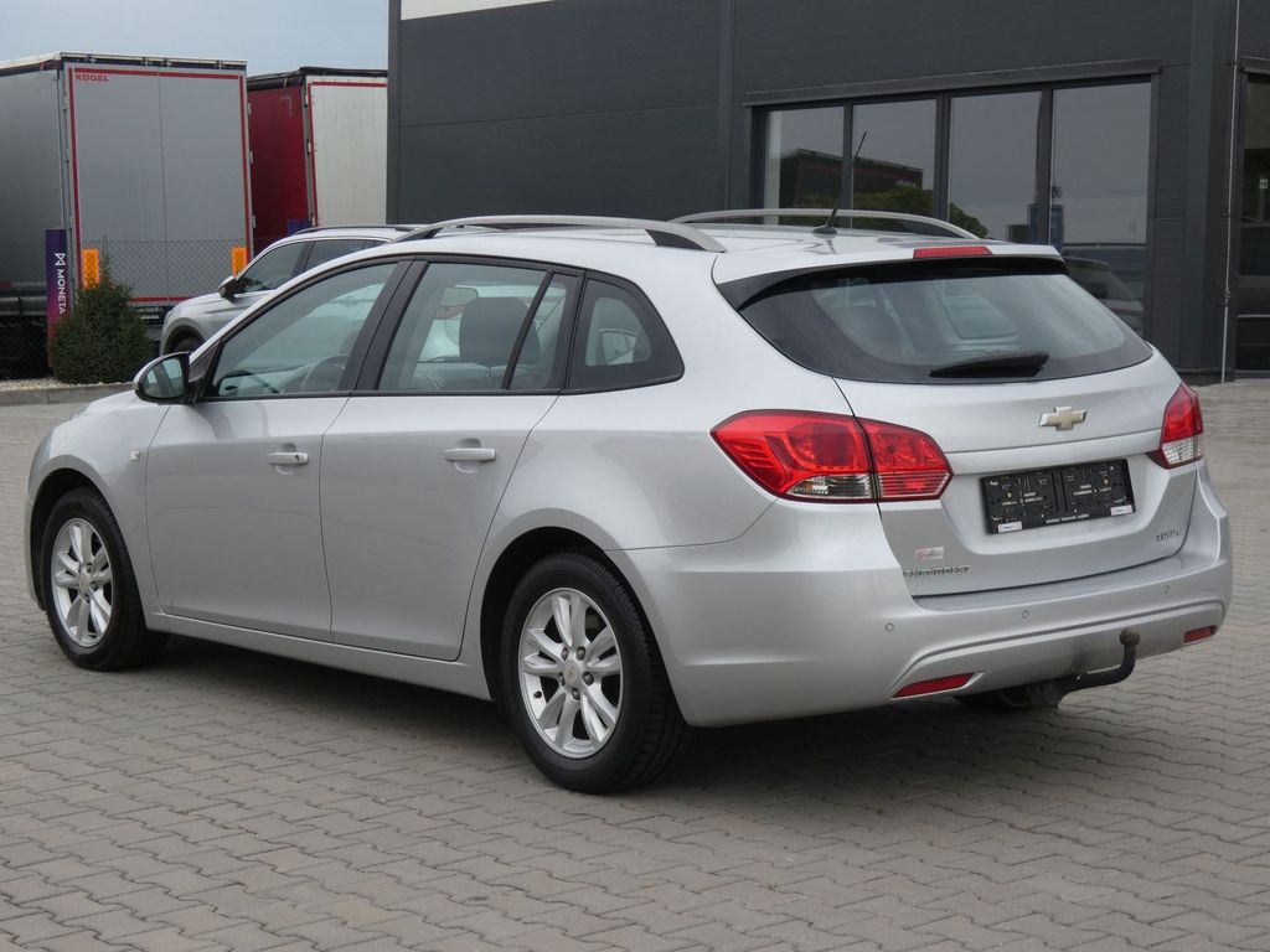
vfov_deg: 22.3
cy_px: 476
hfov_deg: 29.4
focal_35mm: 66
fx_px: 2421
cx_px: 635
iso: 80
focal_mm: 11.9
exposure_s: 1/200
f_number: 5.6
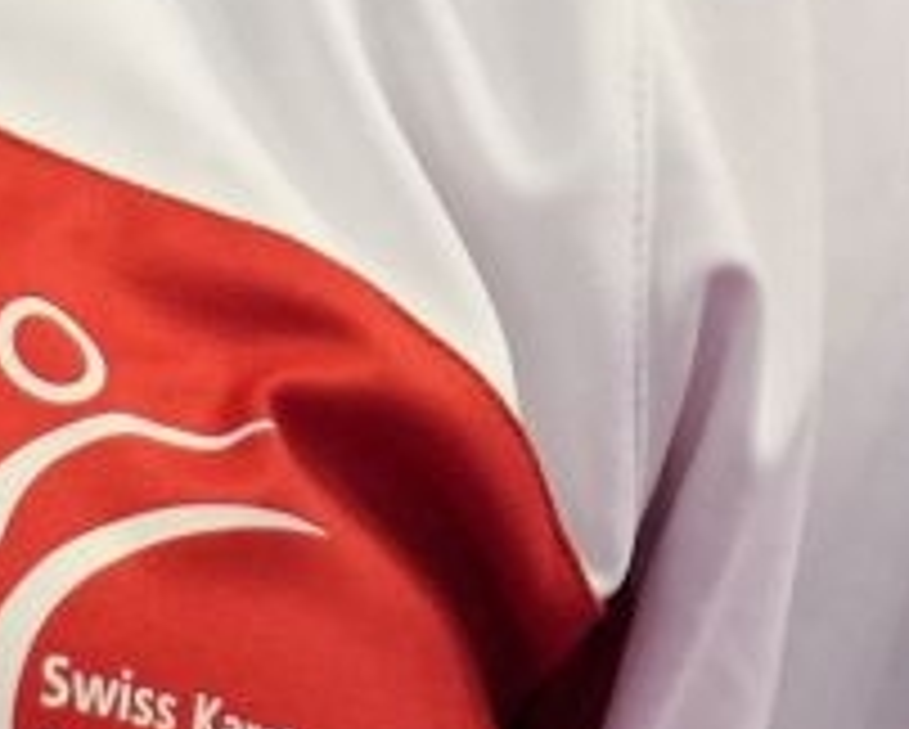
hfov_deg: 0.8
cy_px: -1112
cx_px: -666
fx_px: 63606
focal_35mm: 2362
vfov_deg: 0.7
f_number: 2.8
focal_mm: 189
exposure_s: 1/250
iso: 640
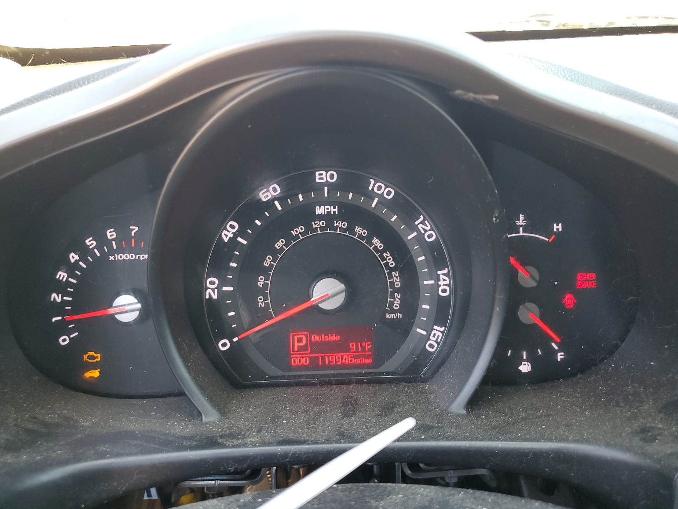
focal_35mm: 27
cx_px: 341
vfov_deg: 51.4
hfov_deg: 65.3
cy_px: 258
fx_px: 529
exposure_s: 1/60.2
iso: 61
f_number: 1.5
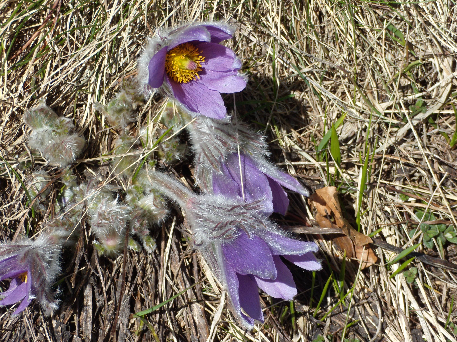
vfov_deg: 13.3
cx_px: 228
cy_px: 171
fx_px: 1465
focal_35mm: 111
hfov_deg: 17.7
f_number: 4.2
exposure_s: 1/640
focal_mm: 19.7
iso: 80
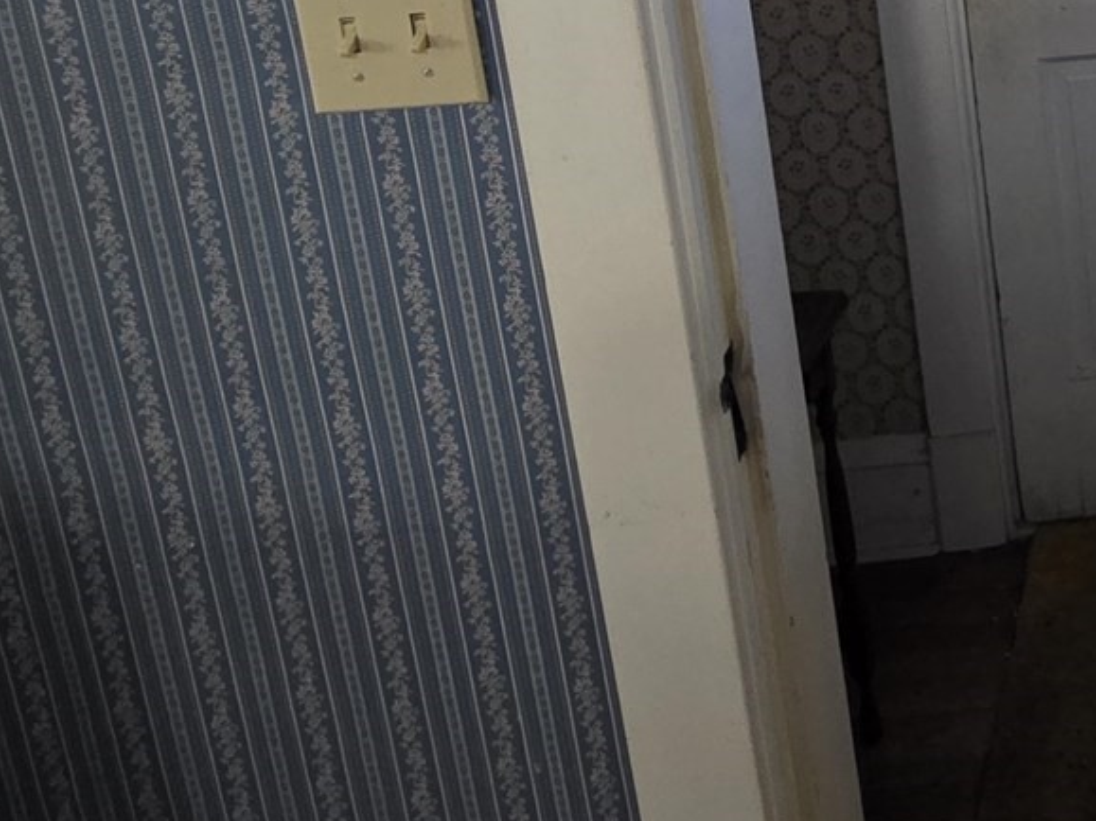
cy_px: -185
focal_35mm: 46
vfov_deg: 27.4
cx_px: 1380
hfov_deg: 32.4
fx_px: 1456
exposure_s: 1/60
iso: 640
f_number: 1.9
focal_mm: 2.2
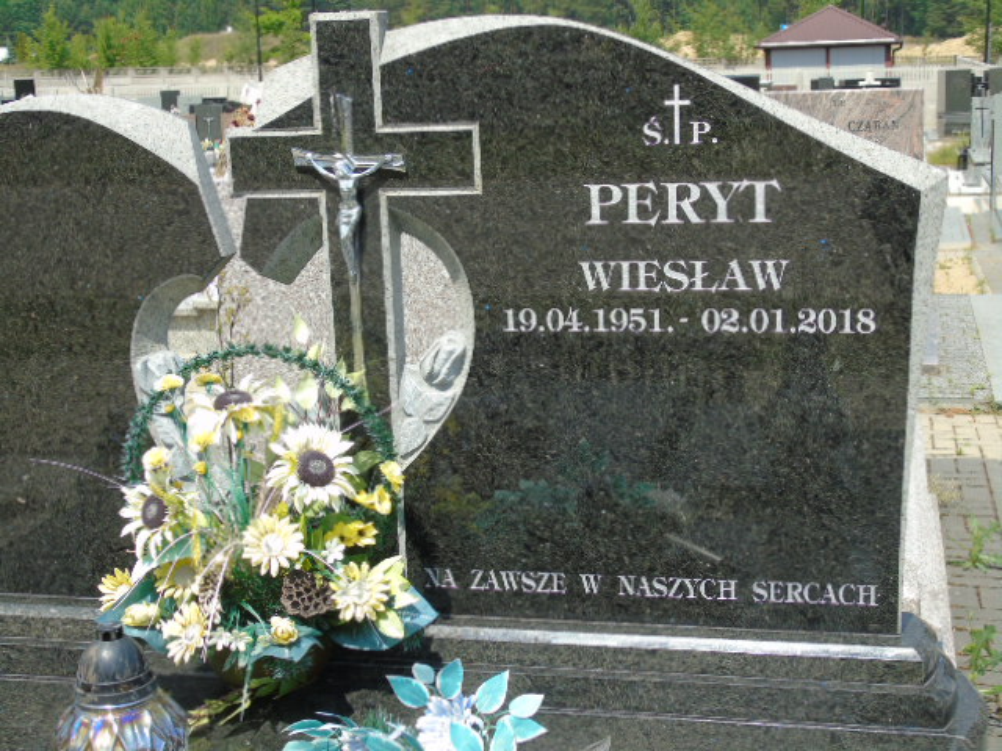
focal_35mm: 54
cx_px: 501
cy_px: 376
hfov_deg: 35.5
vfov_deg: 27.0
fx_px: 1563
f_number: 4.3
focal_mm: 9.6
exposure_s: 1/400
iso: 80
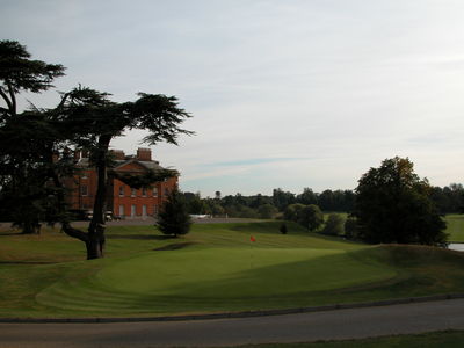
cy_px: 174
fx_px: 509
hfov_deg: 49.0
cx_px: 232
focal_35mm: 38
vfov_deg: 37.7
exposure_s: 1/340
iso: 100
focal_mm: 10
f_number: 6.4
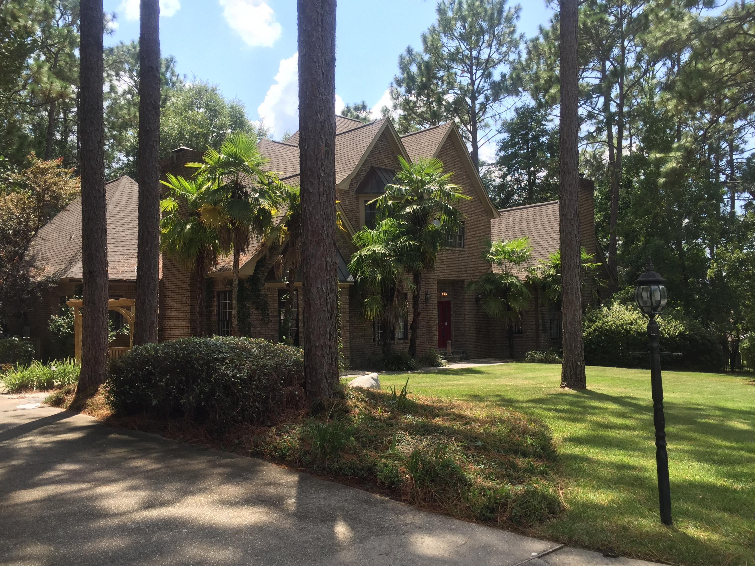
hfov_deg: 61.7
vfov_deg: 48.2
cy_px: 283
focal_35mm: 29
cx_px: 378
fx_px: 633
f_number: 2.2
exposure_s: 1/842
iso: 32
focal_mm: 4.15
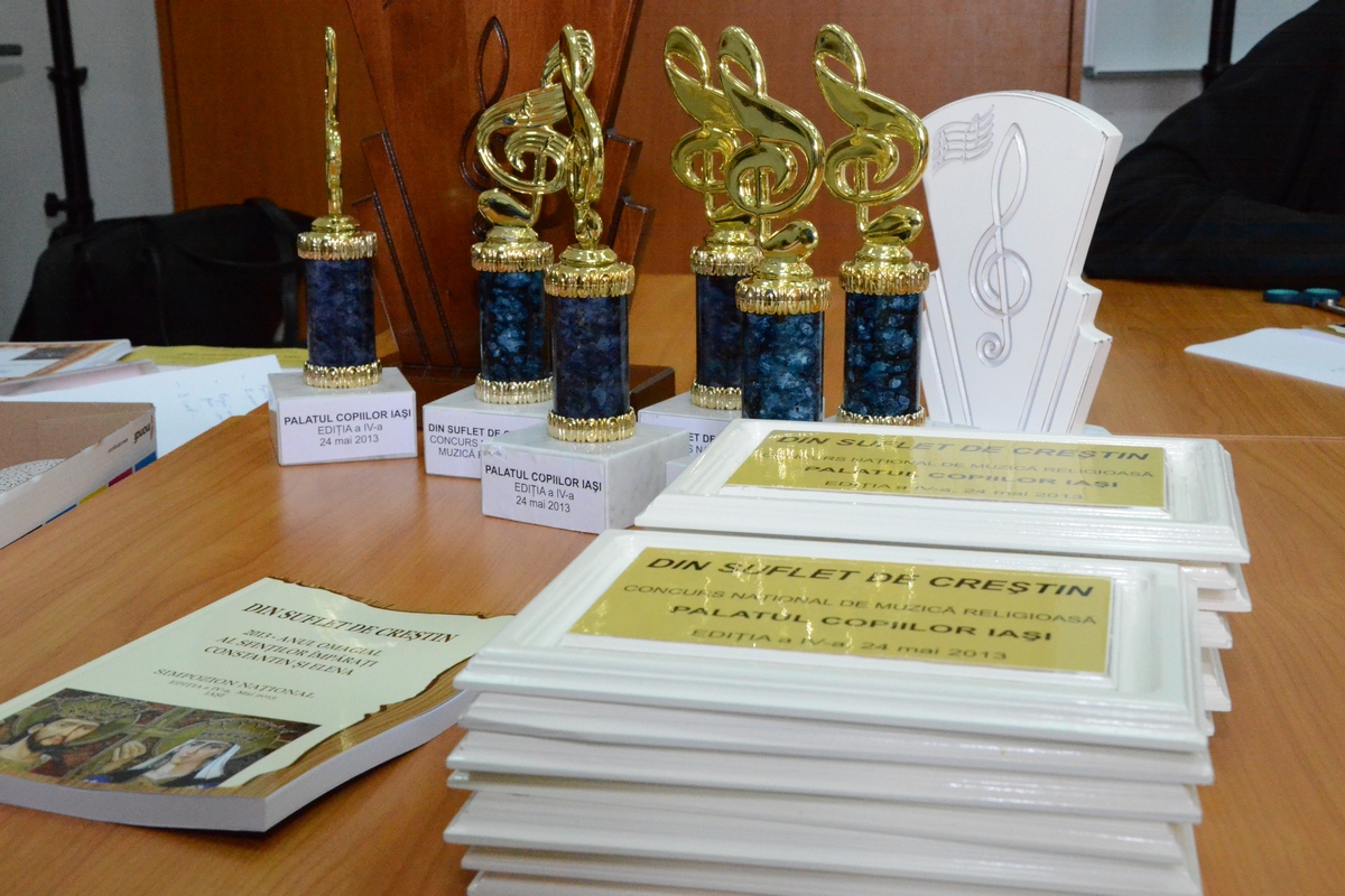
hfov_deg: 38.9
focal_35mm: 51
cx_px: 672
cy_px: 448
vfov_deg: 26.5
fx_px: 1905
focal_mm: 34
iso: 6400
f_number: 11
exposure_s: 1/160
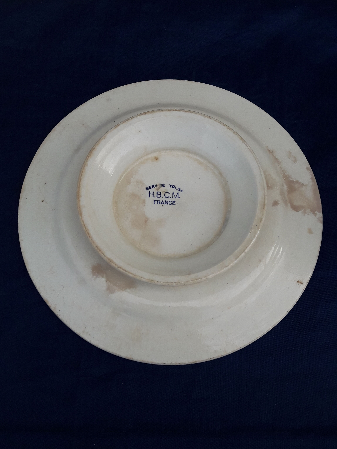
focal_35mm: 28
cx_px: 168
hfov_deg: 49.7
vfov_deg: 63.4
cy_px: 224
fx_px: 363
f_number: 1.9
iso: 40
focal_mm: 3.7
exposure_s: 1/512
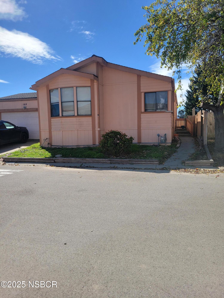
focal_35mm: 26
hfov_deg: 53.1
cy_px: 149
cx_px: 112
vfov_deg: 67.3
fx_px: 224
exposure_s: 1/2308
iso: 40
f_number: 1.8
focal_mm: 5.4
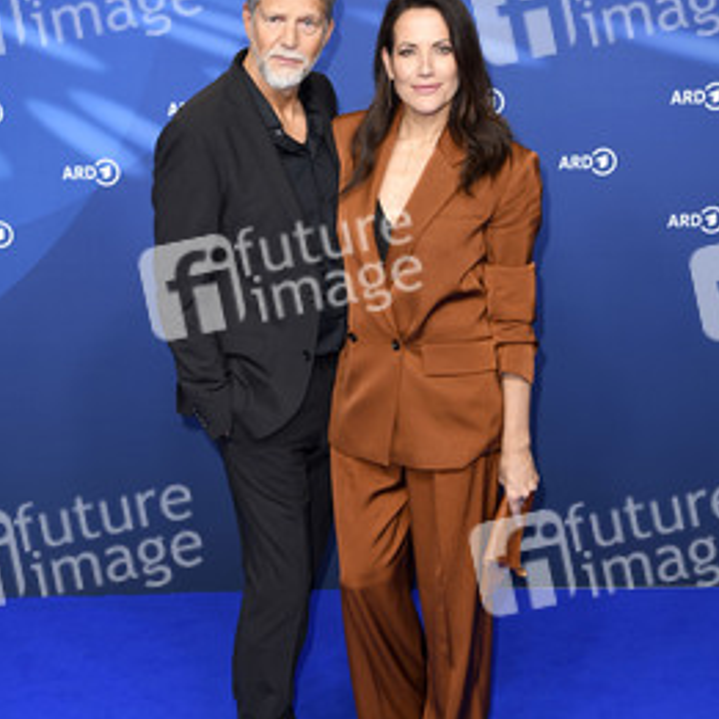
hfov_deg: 26.5
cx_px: 361
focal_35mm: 65
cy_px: 413
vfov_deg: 26.5
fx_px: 1527
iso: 800
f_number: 4
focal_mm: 50
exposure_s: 1/320
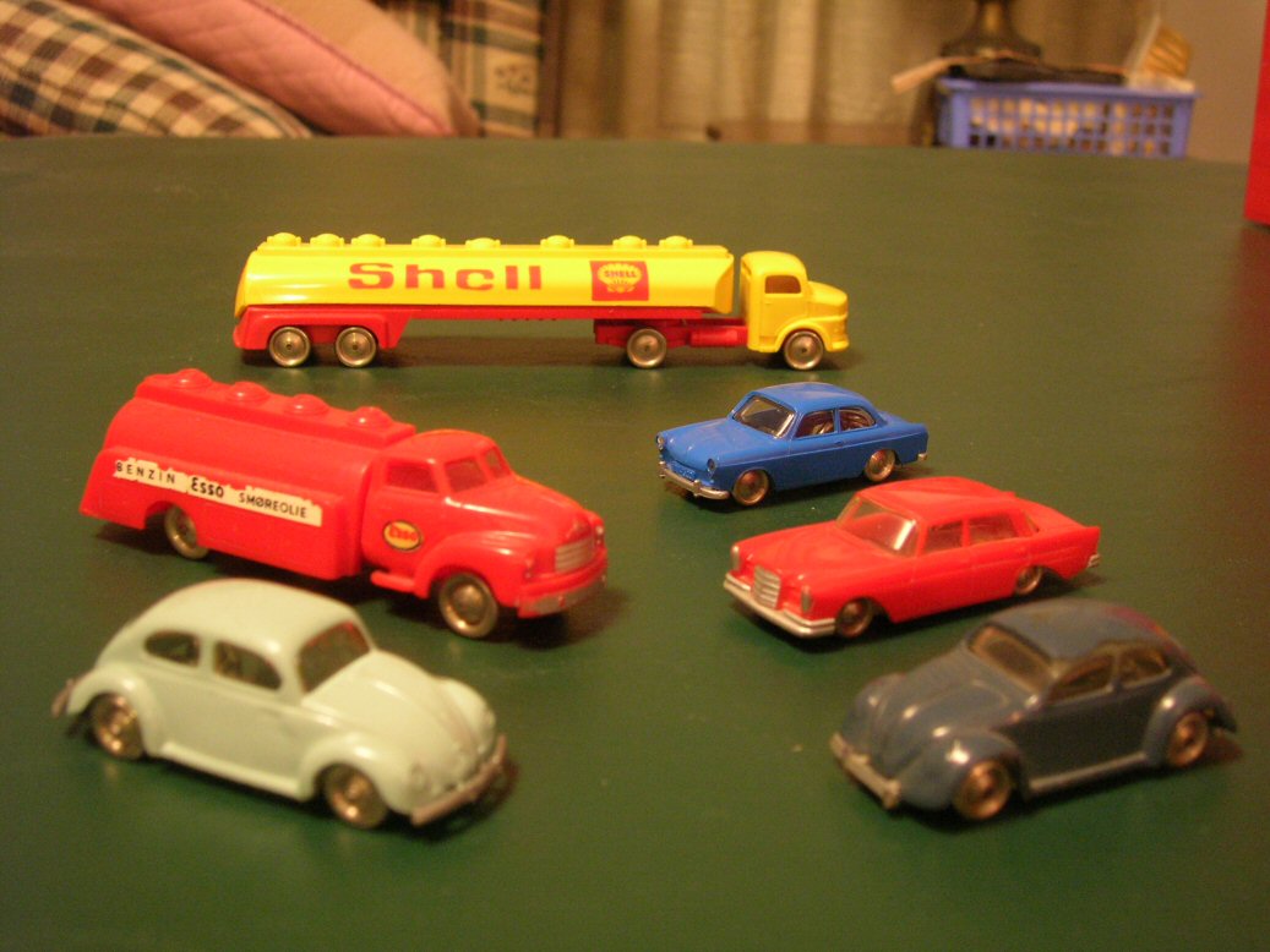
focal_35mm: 38
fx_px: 1394
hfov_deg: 49.0
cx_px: 635
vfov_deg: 37.7
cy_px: 476
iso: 171
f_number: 3
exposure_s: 1/4
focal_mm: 6.4
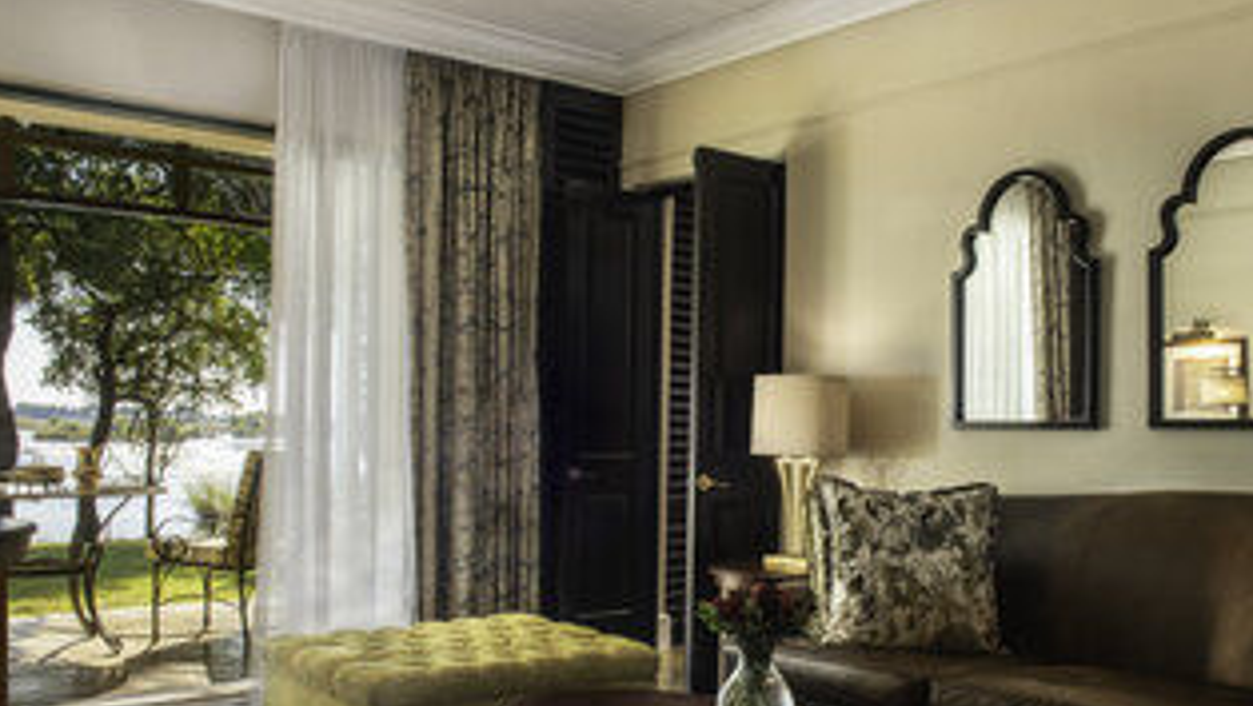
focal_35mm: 36
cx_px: 750
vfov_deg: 32.7
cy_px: 453
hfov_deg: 54.9
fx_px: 1197
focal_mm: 27
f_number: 22
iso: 100
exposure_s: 1.3
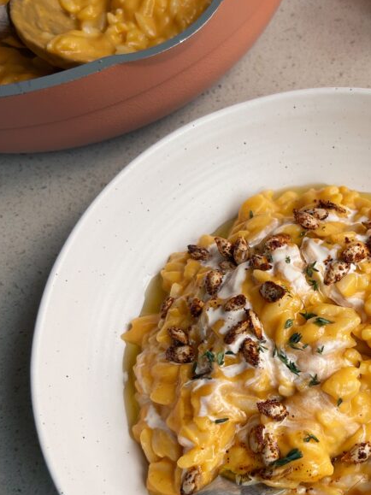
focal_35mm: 46
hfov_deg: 30.6
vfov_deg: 40.8
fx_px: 658
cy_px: 321
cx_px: 307
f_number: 1.5
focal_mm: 5.7
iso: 80
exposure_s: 1/121
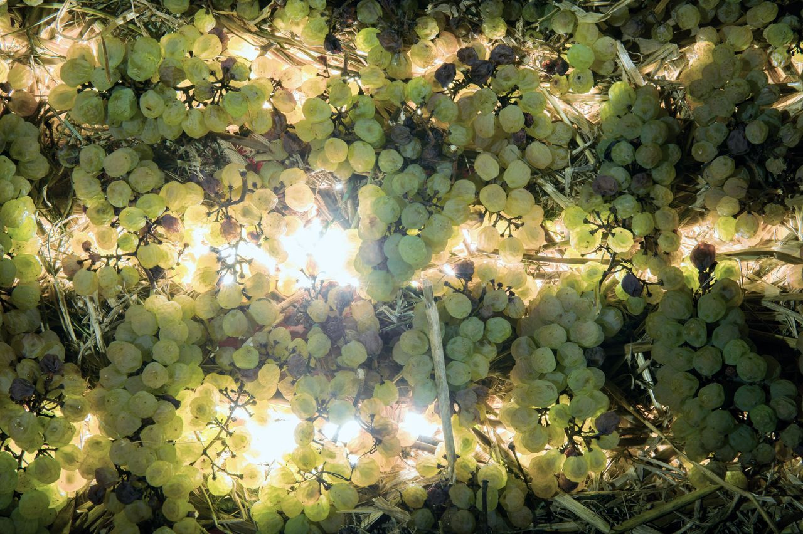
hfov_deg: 33.4
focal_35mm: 60
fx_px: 1338
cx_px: 402
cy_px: 267
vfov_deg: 22.6
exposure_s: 1/250
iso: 400
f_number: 22
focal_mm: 60
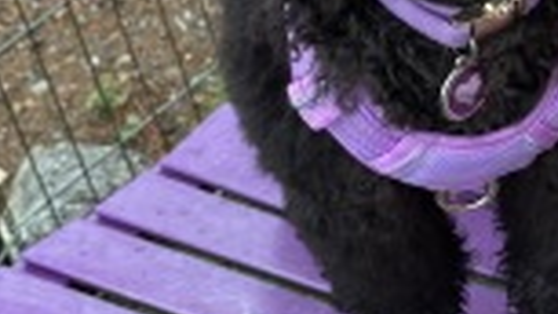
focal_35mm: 125
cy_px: 13
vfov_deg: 9.6
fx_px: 1849
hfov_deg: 17.0
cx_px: 483
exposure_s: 1/60
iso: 160
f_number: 1.78
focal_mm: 6.86
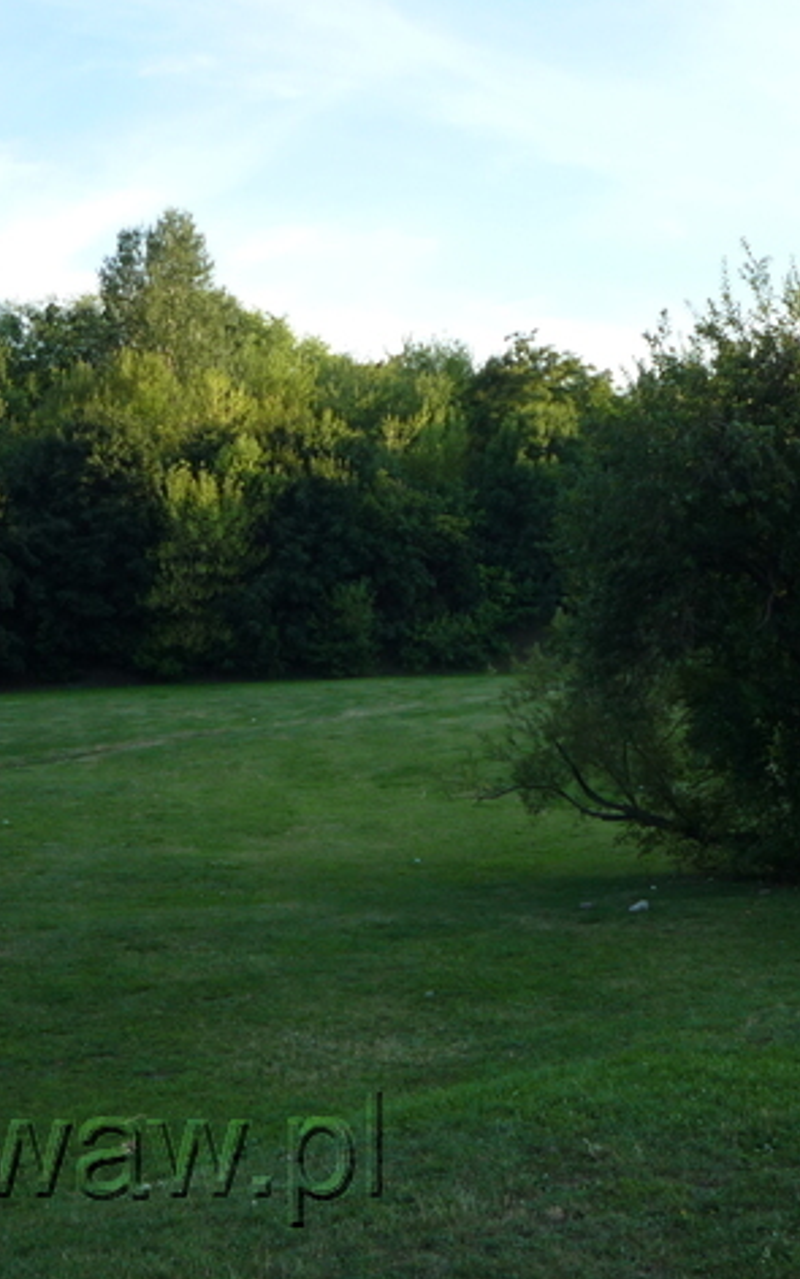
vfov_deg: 43.5
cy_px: 634
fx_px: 1605
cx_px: 415
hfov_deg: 28.0
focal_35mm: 46
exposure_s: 1/160
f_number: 4
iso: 100
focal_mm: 5.2
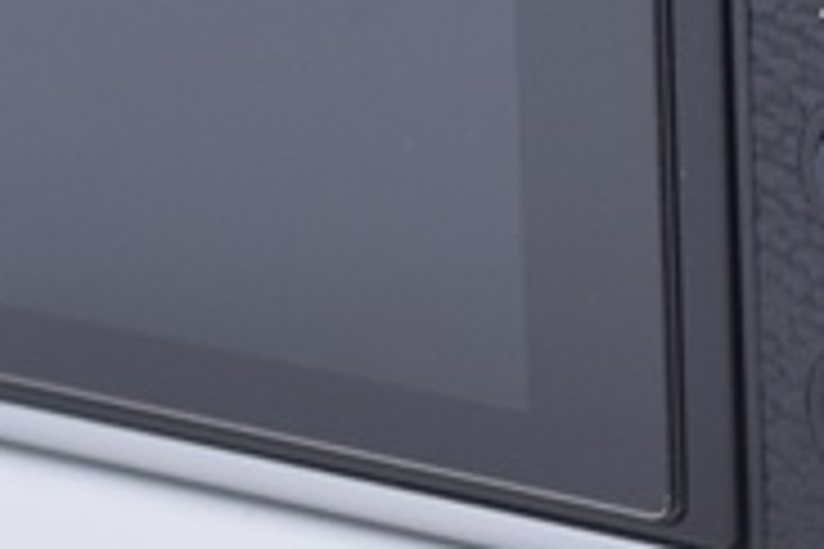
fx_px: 9727
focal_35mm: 425
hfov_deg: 4.9
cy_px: -209
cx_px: 450
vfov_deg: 3.2
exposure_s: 1/100
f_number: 8
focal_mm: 52
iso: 400
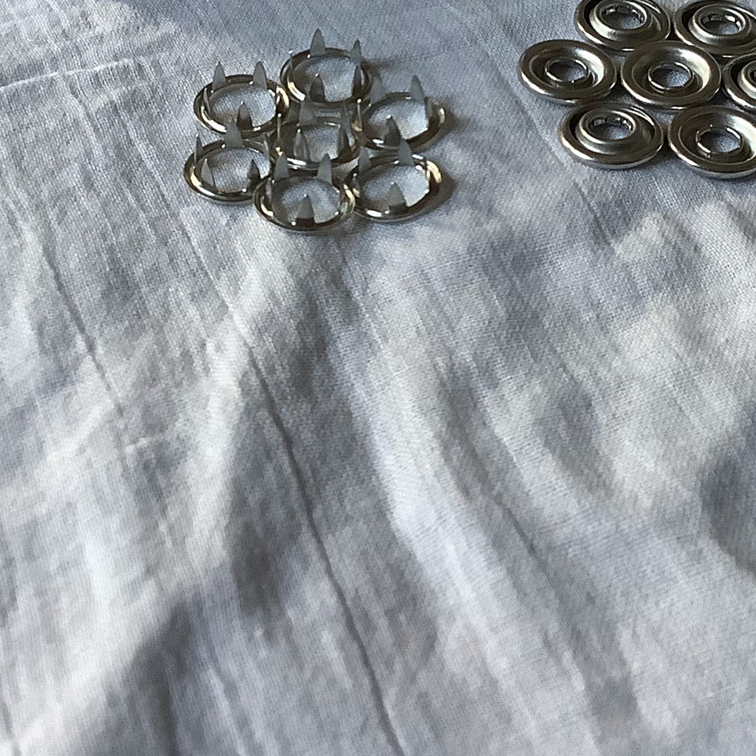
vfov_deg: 22.9
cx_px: 415
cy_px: 102
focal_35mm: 74
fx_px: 1828
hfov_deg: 23.4
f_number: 2.4
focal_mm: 3.3
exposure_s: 1/50
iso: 200
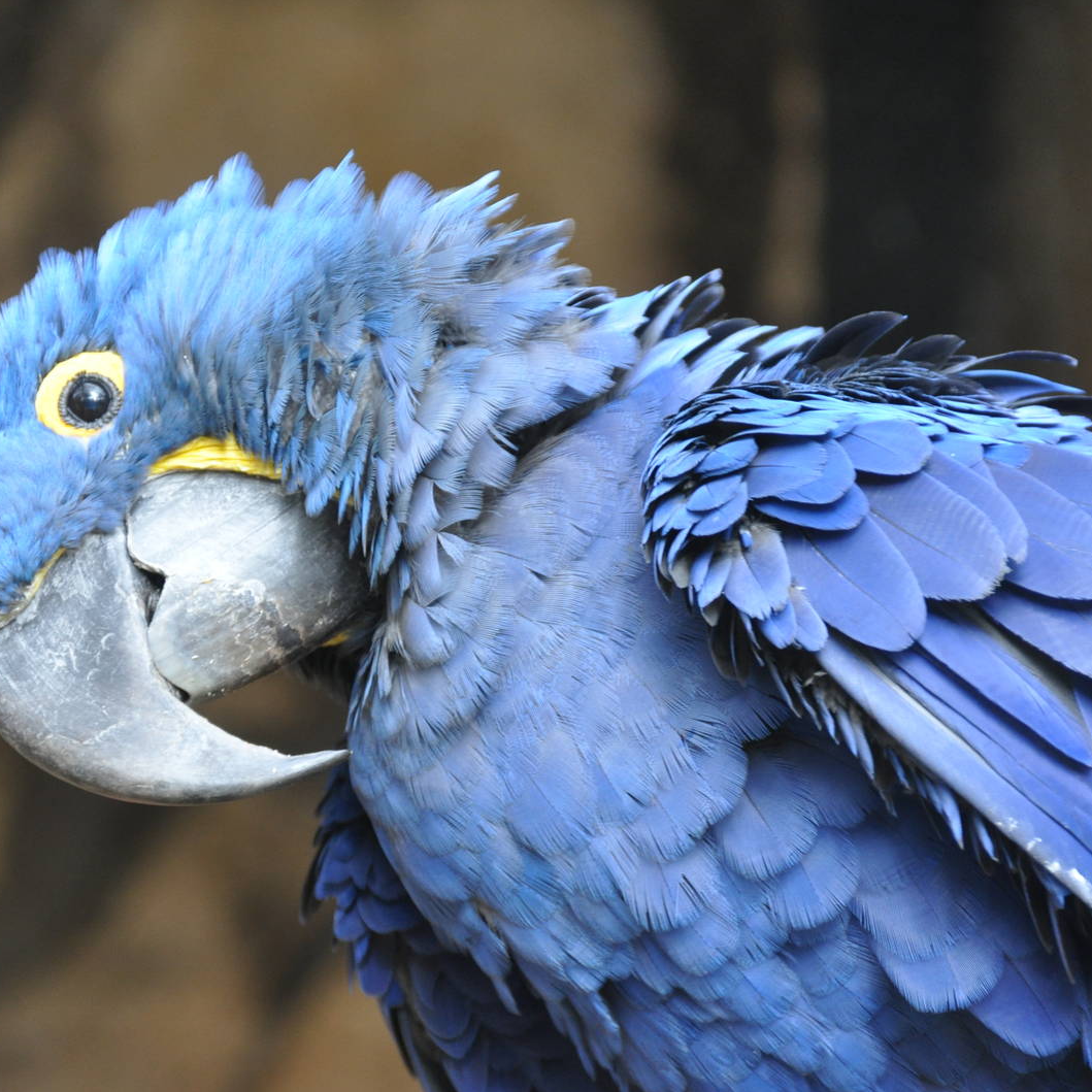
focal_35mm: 481
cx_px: 415
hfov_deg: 3.6
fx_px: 17167
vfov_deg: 3.6
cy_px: 546
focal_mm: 250
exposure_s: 1/50
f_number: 5.6
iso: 800
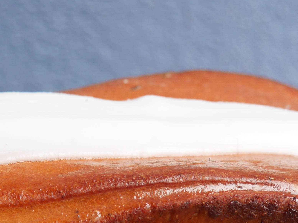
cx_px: 81
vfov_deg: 11.5
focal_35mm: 124
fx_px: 1067
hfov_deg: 15.8
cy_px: 324
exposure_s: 1/125
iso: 200
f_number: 5
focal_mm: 21
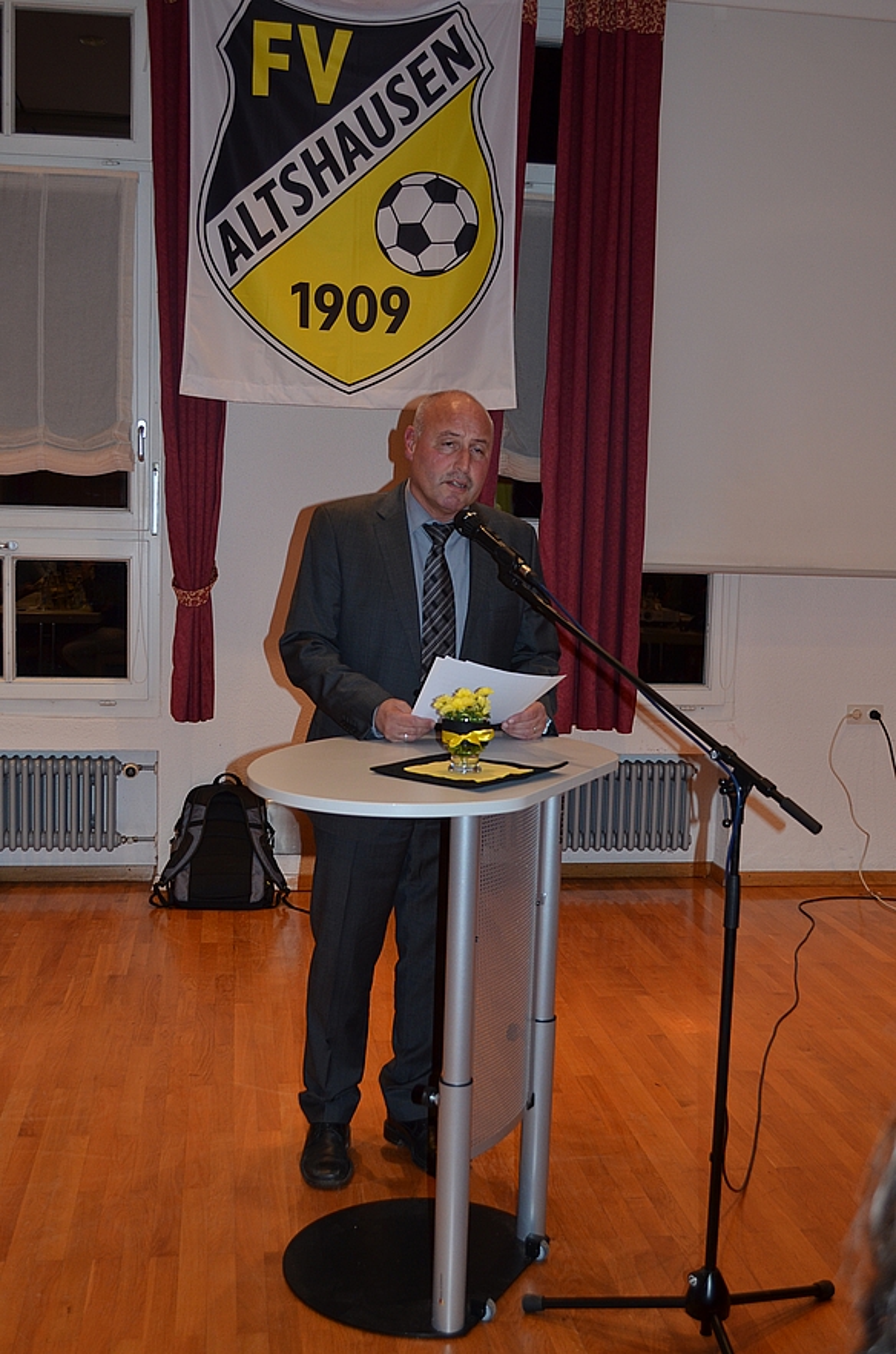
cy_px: 677
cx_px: 448
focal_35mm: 39
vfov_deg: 49.6
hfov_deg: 34.1
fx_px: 1463
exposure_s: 1/60
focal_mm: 26
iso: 400
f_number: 4.2
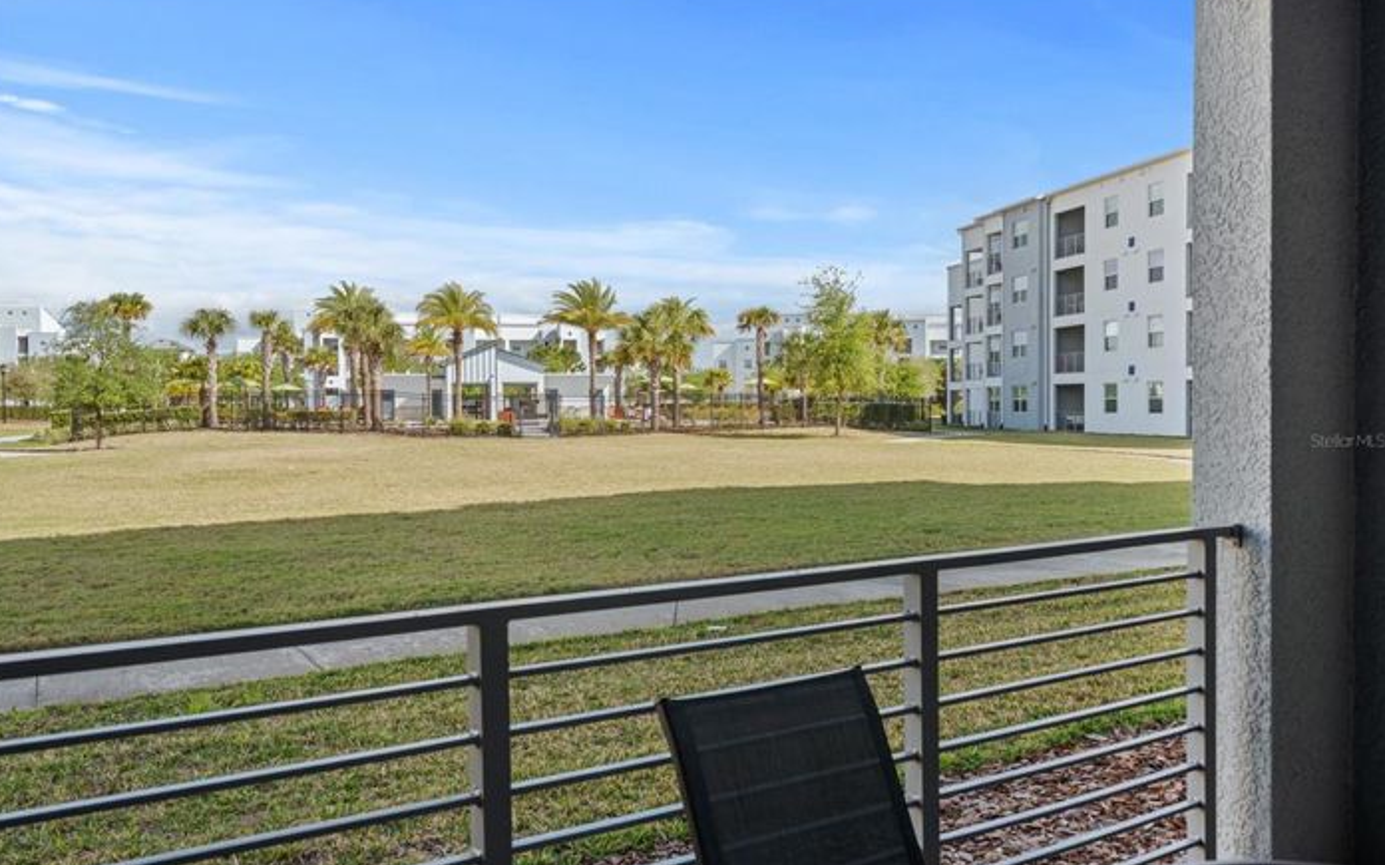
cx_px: 688
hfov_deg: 59.7
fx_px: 1208
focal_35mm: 32
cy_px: 440
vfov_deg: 39.4
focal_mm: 31
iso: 200
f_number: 8
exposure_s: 1/100
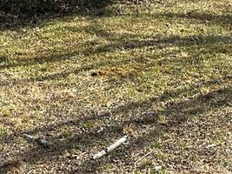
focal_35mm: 136
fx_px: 911
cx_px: 65
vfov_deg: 9.2
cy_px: -307
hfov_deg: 14.5
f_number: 1.78
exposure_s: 1/2967
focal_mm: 6.86
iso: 80
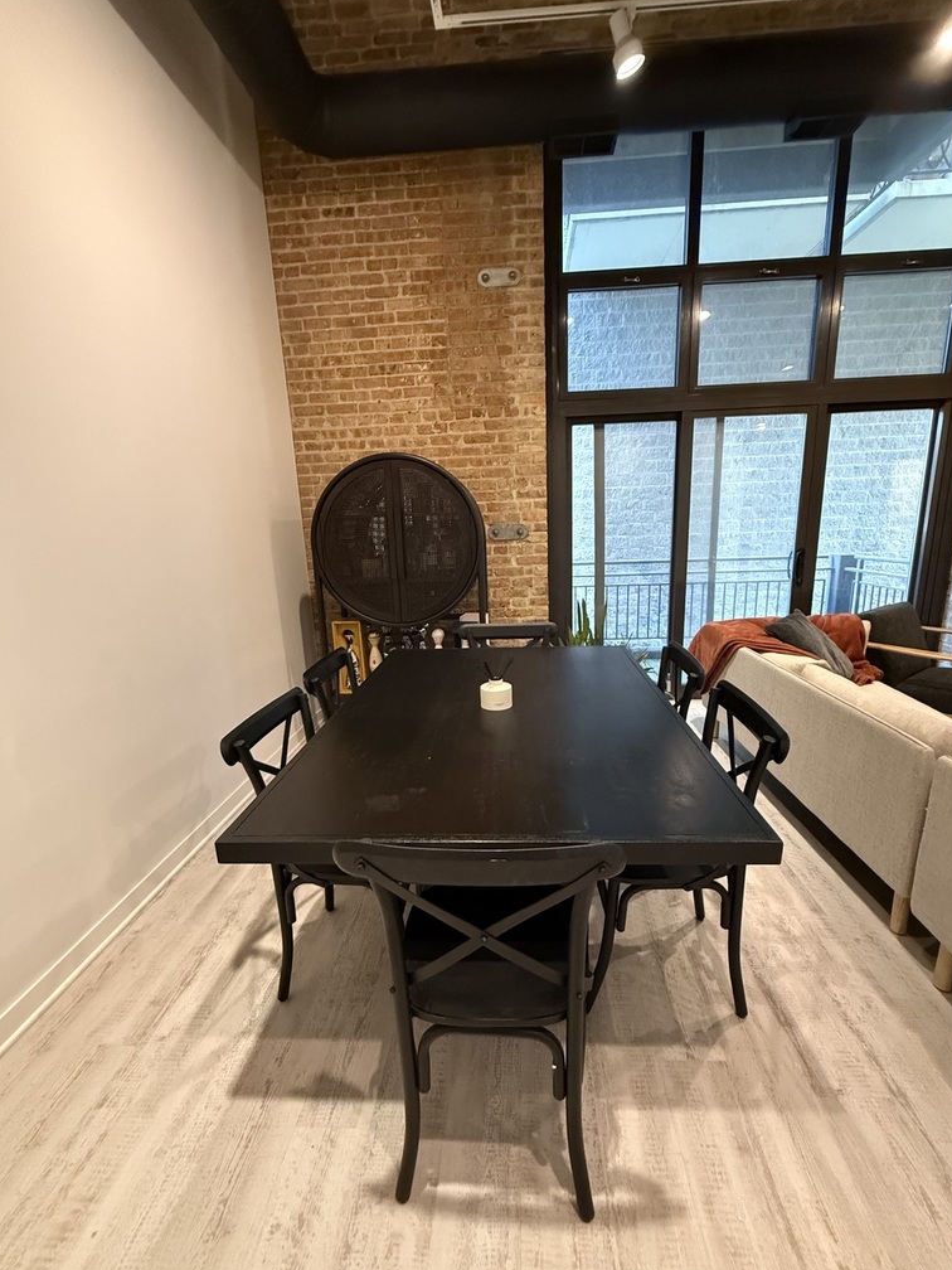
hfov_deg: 81.7
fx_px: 550
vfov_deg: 98.1
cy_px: 654
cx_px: 490
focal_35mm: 15
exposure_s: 1/40
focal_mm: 2.22
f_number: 2.2
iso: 1000
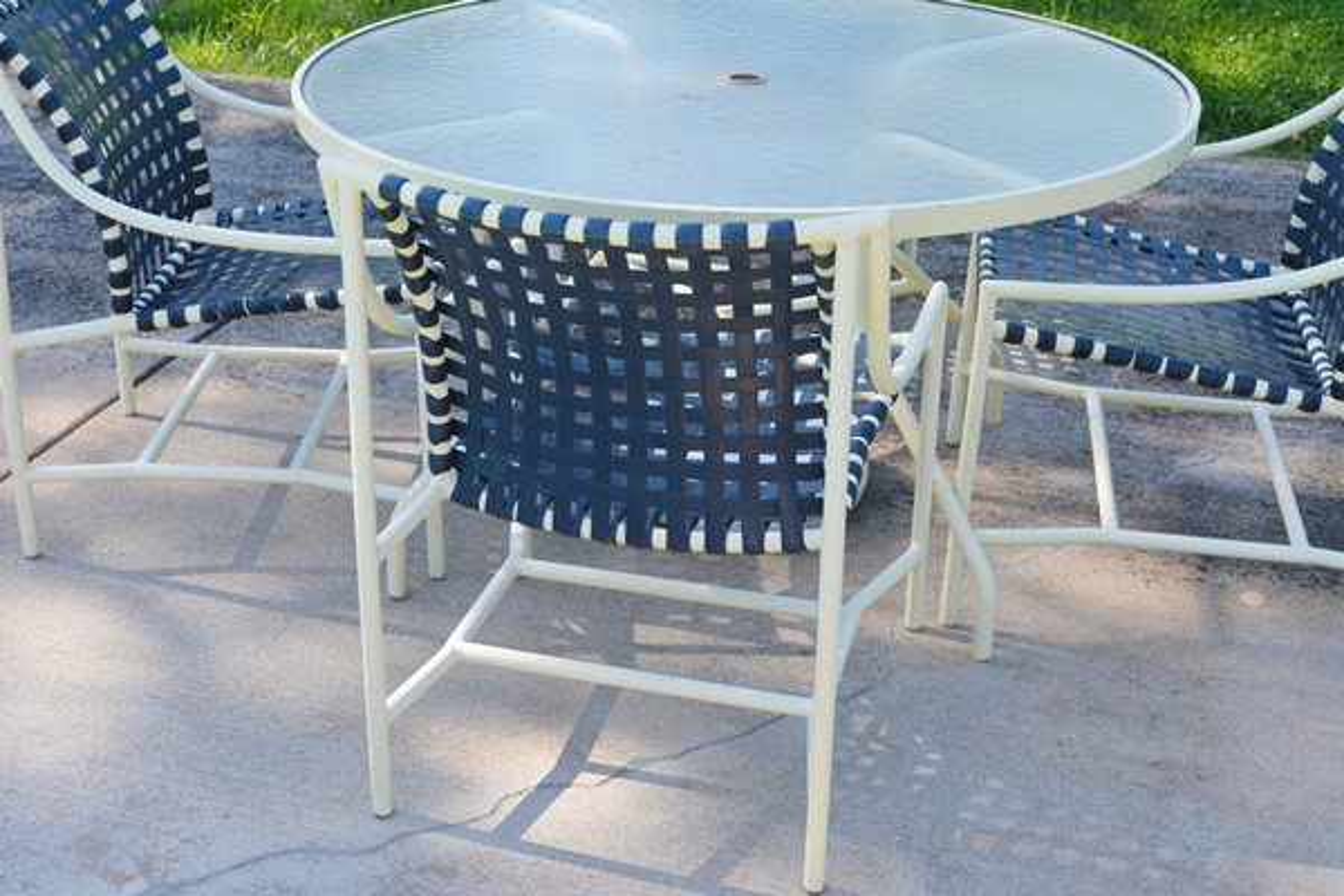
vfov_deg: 26.5
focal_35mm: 51
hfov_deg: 38.9
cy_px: 448
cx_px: 672
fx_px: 1904
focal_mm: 34
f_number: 7.1
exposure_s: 1/200
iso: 200
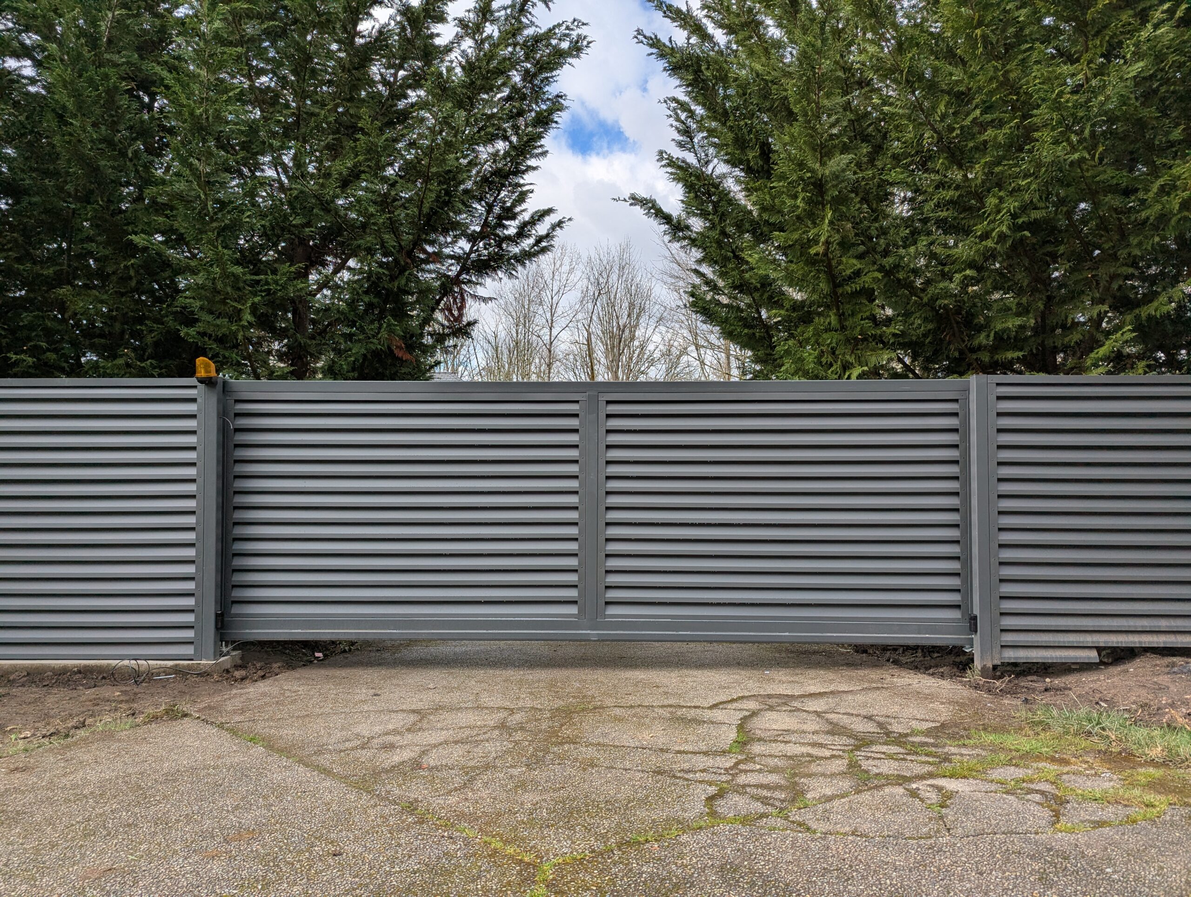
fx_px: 827
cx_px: 596
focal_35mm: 24
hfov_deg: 71.5
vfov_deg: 56.9
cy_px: 448
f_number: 1.85
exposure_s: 1/1639
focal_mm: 6.81
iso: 48
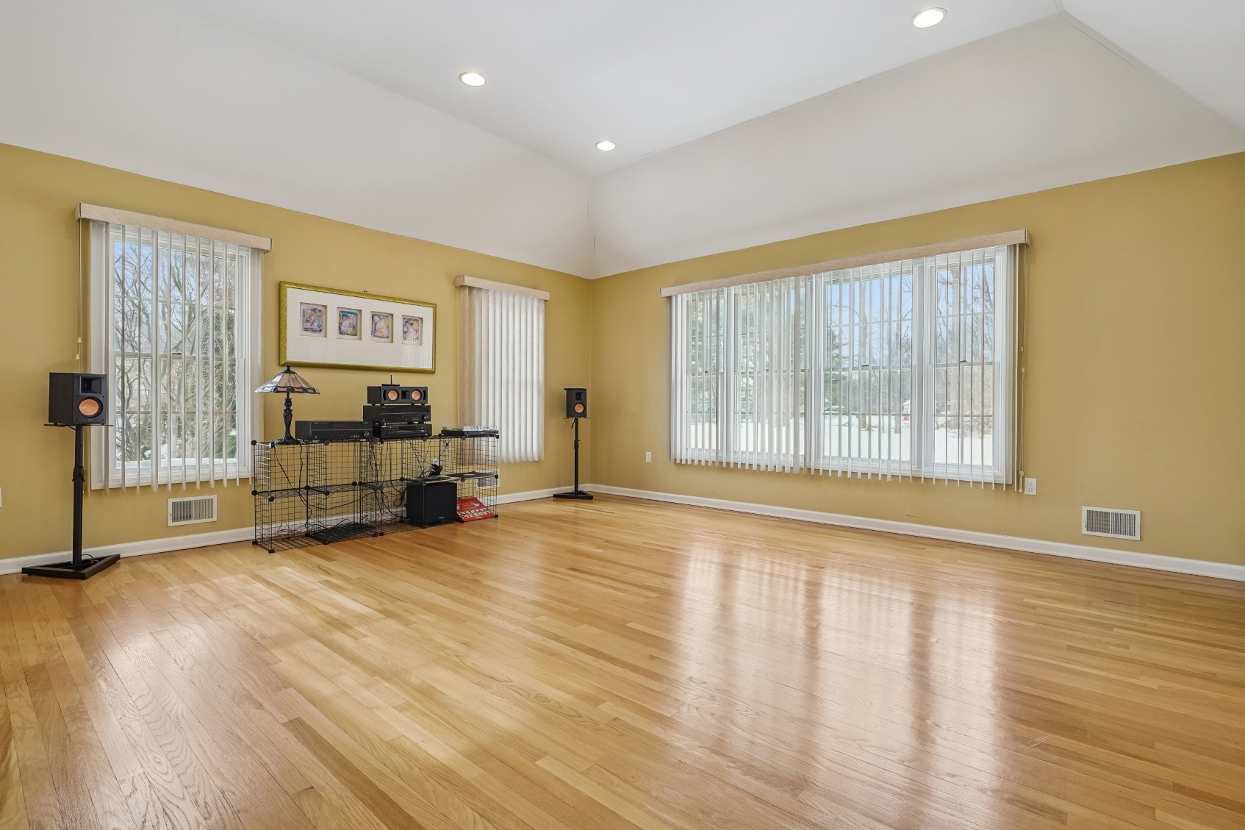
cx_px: 614
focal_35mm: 17
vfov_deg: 70.4
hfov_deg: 93.3
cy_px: 421
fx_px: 588
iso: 400
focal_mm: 16
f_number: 8
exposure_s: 1/40
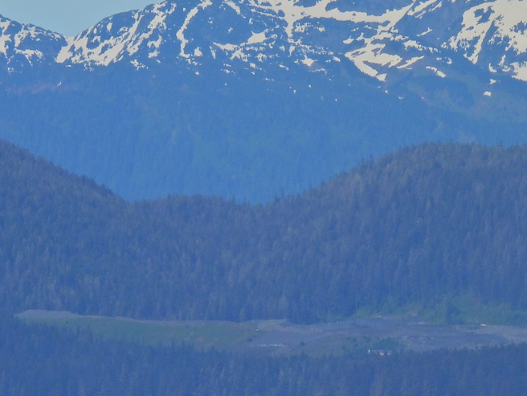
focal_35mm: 976
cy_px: 206
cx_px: 240
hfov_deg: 2.0
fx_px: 14859
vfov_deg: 1.5
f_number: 5
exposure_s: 1/1600
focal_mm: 89.2
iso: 100
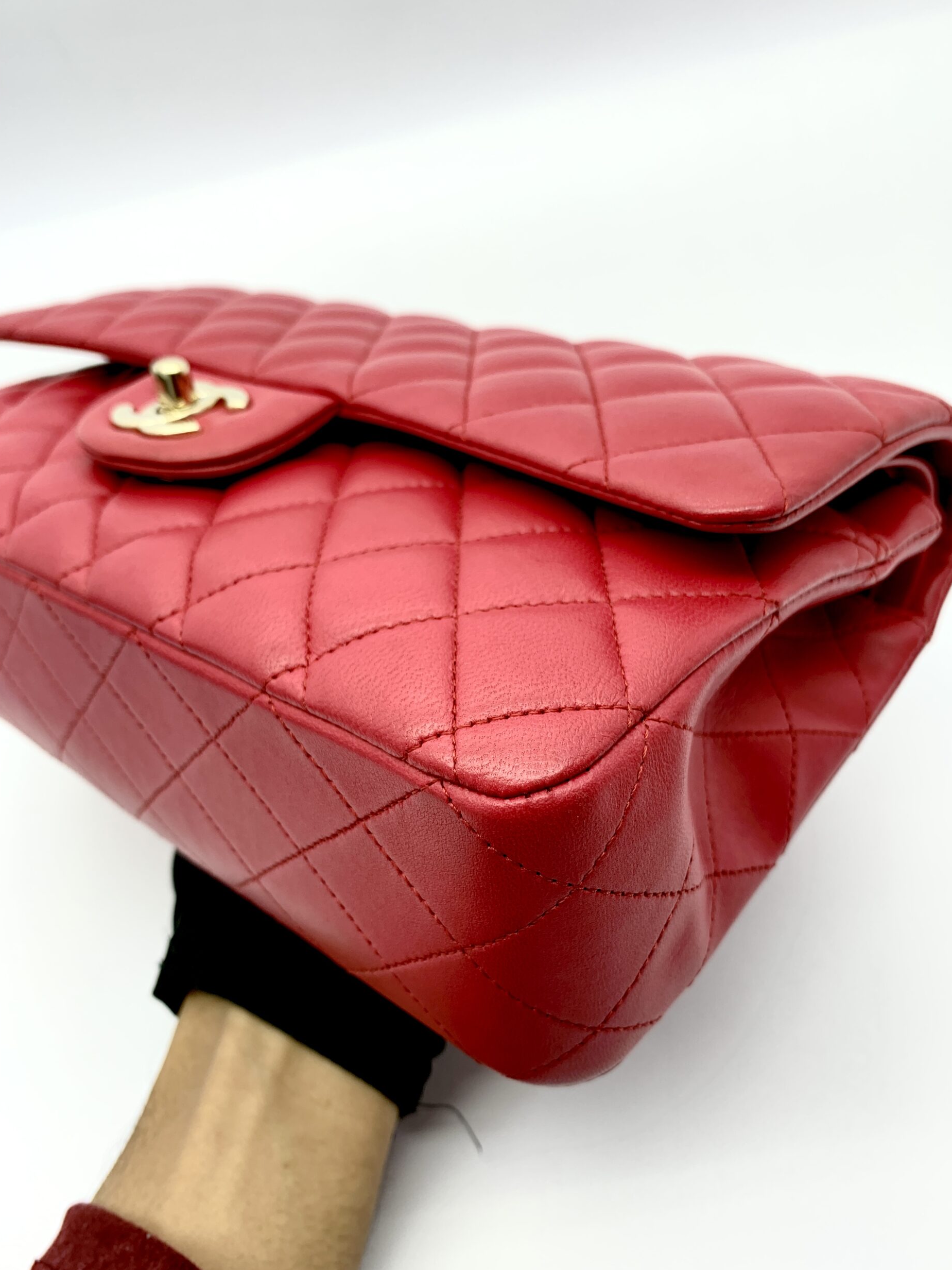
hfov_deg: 51.4
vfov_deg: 65.3
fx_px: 990
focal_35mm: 27
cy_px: 657
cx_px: 487
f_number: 1.8
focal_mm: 4.25
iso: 80
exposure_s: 1/100
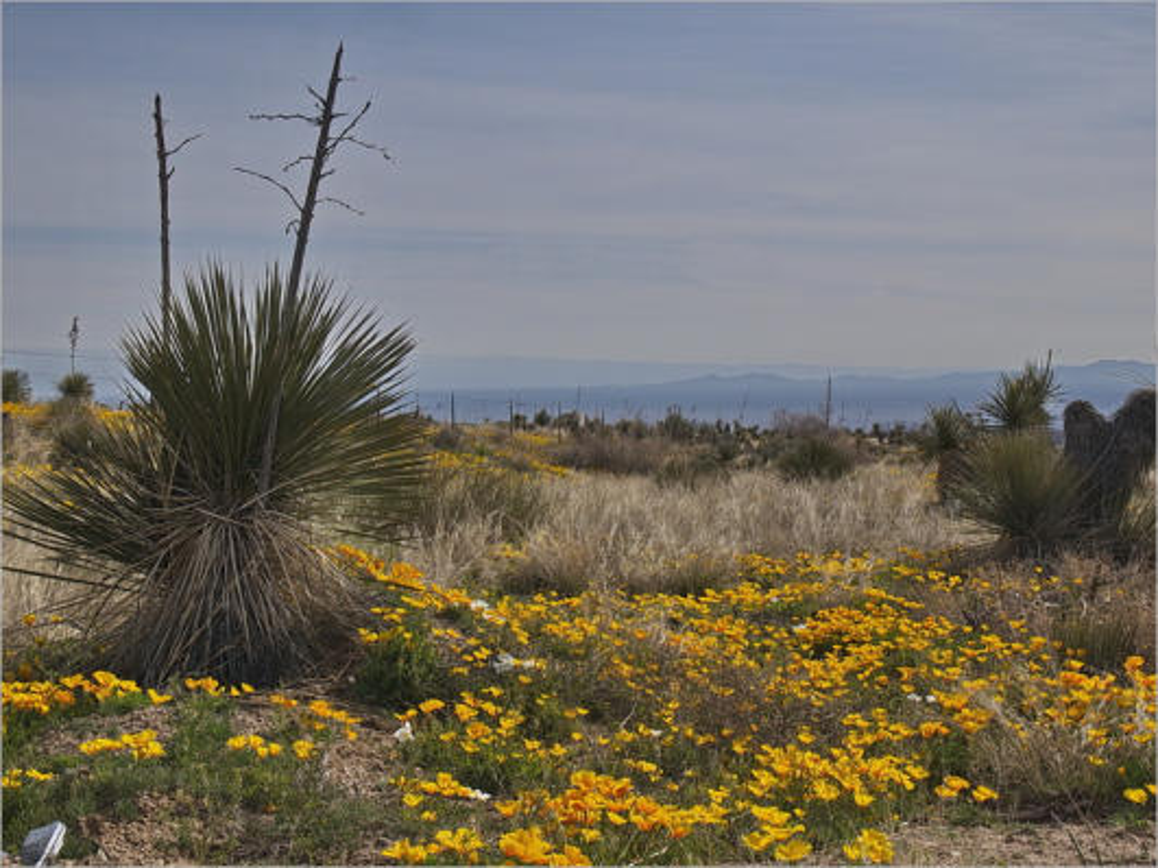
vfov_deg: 22.9
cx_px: 579
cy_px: 434
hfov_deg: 30.3
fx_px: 2140
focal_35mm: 64
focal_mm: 32
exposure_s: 1/800
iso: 200
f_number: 11
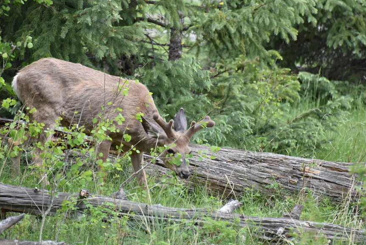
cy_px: 102
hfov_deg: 4.6
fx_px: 4556
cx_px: 176
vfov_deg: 3.1
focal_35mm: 448
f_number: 5.6
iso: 1100
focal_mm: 300
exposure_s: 1/640
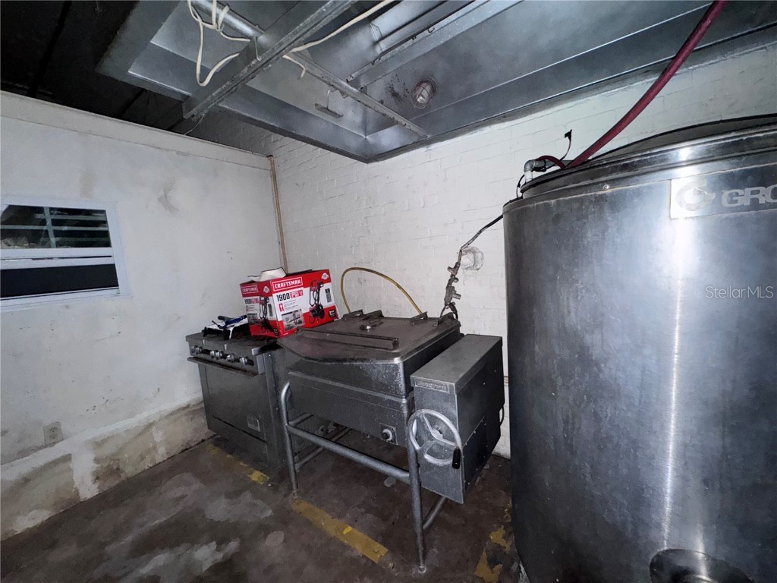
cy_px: 292
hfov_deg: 102.1
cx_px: 388
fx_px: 314
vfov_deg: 85.7
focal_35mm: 14
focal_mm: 2.22
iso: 250
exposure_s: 1/30
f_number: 2.2
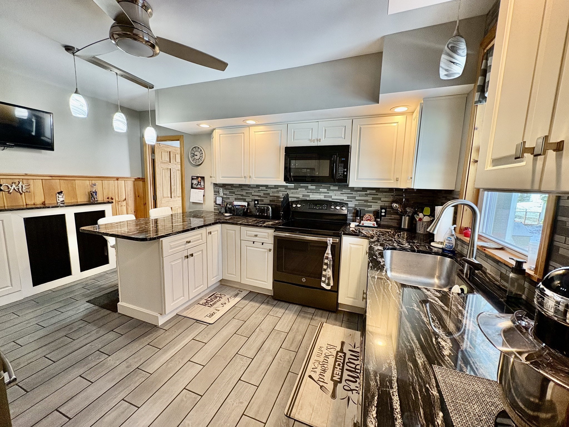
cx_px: 284
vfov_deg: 85.7
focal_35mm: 14
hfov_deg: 102.1
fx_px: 230
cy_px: 214
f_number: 2.2
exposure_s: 1/60
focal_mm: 2.22
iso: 200
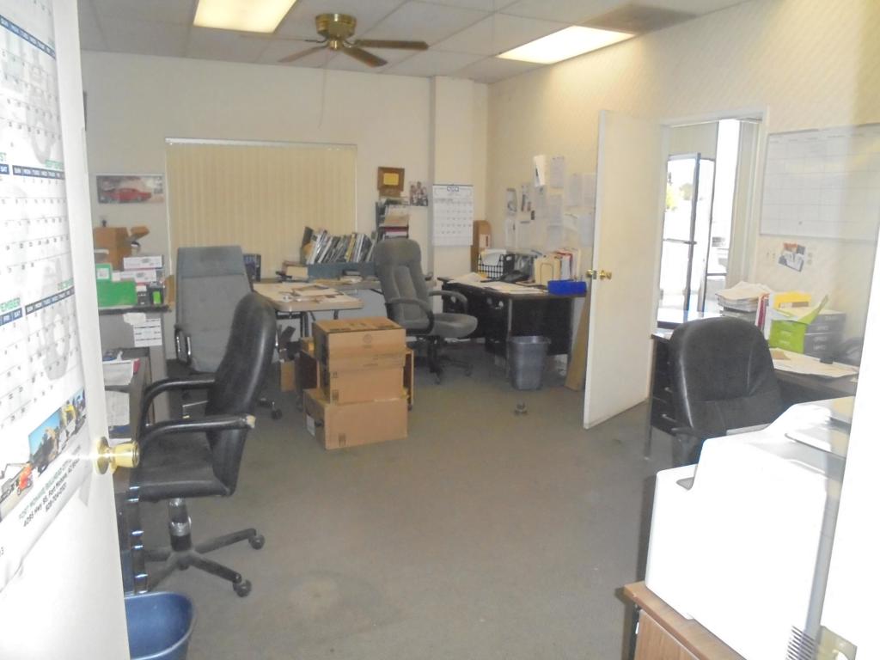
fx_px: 661
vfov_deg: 53.1
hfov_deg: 67.3
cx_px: 440
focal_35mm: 26
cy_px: 330
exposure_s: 1/160
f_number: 3.5
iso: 800
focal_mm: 4.6
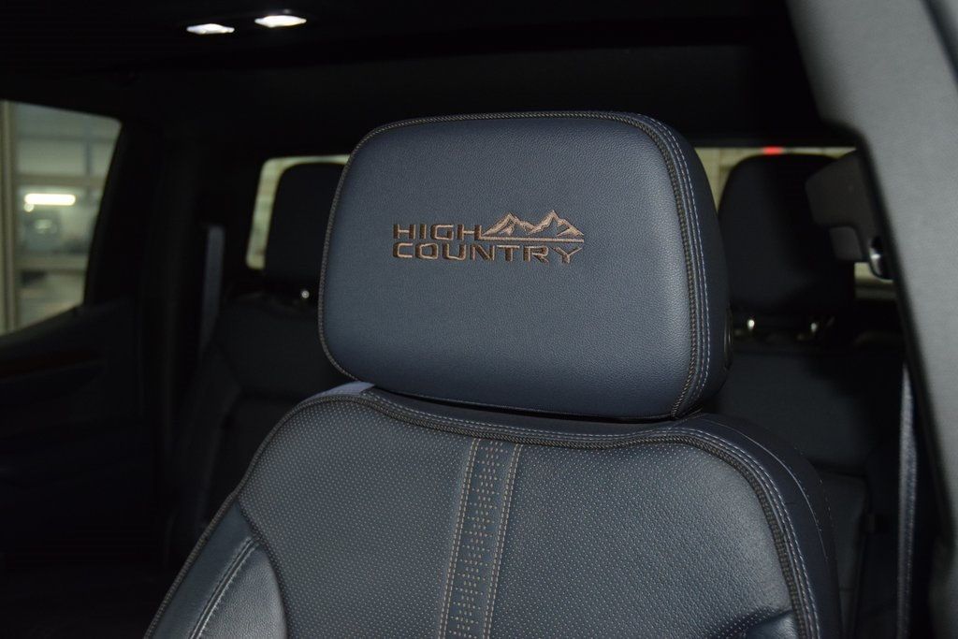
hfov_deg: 51.3
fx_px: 998
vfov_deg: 35.5
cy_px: 320
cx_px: 479
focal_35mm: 38
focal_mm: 25
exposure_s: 1/60
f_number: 3.8
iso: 1800
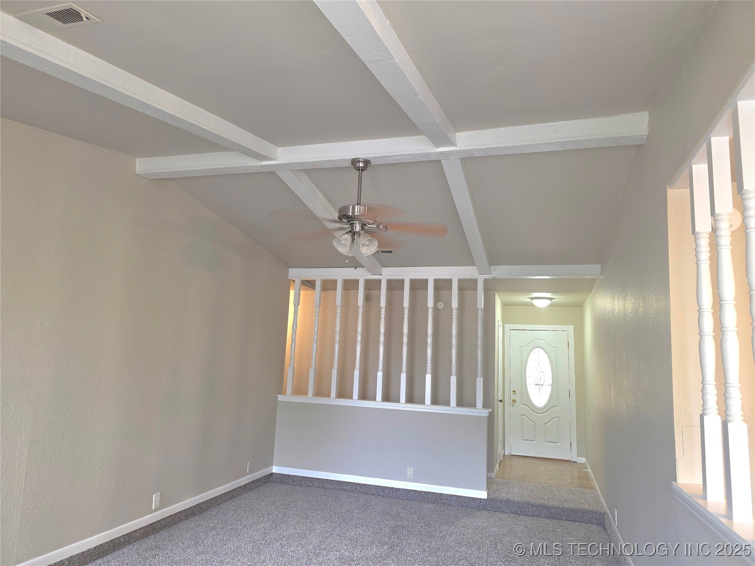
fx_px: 502
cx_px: 378
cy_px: 283
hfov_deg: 73.9
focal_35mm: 23
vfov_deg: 58.9
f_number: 1.7
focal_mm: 6.3
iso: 100
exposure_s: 1/24
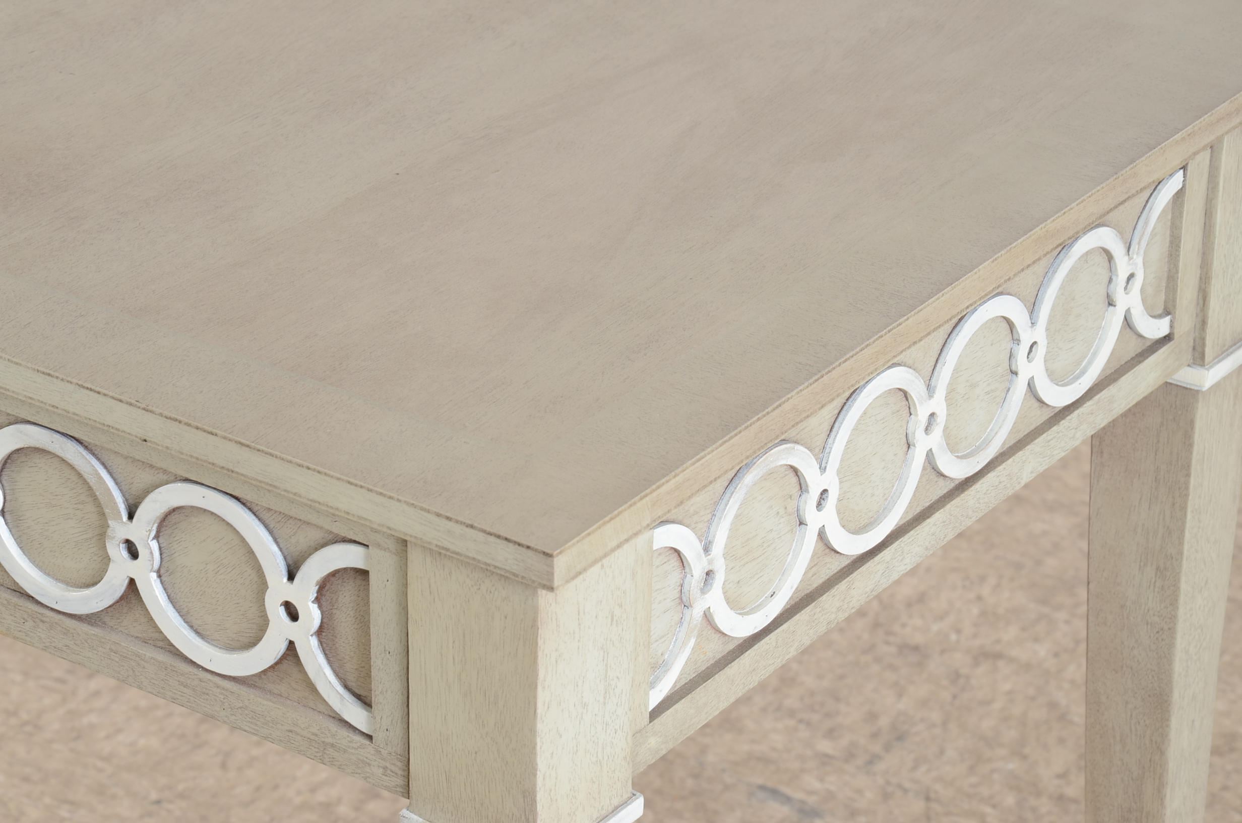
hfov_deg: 16.1
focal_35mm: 128
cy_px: 412
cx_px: 621
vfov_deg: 10.7
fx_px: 4390
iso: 100
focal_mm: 85
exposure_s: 1/80
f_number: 11
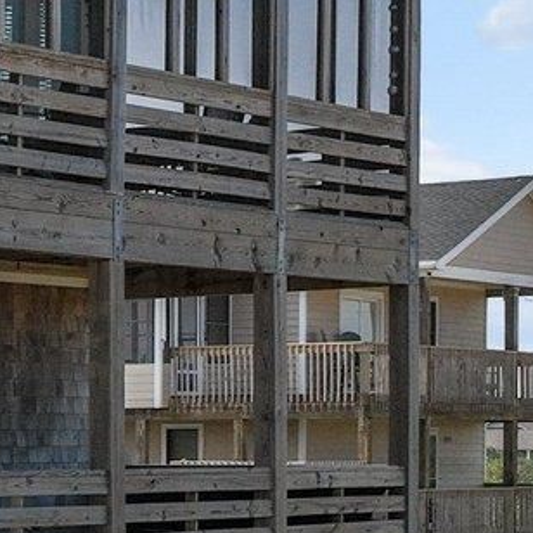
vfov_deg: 12.3
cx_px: -542
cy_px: 523
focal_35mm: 141
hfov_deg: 11.2
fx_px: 2456
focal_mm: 12.29
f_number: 2.8
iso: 100
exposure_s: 1/6400
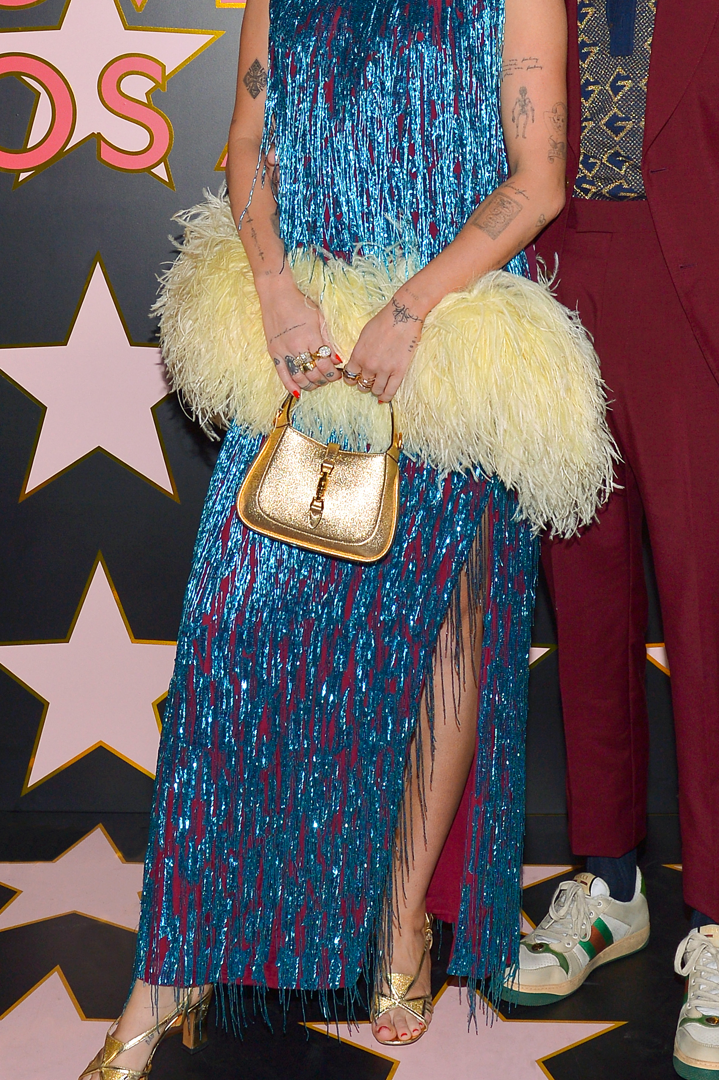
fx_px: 1650
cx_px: 430
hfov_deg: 24.5
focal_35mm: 55
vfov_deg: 35.9
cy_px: 359
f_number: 6.3
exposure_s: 1/80
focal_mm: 32
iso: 400
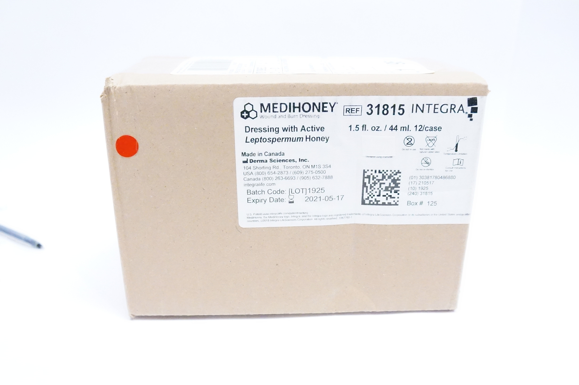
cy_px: 192
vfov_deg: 43.5
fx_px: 482
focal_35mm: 30
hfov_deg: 62.0
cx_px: 290
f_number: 4
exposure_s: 1/800
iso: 12800
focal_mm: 20
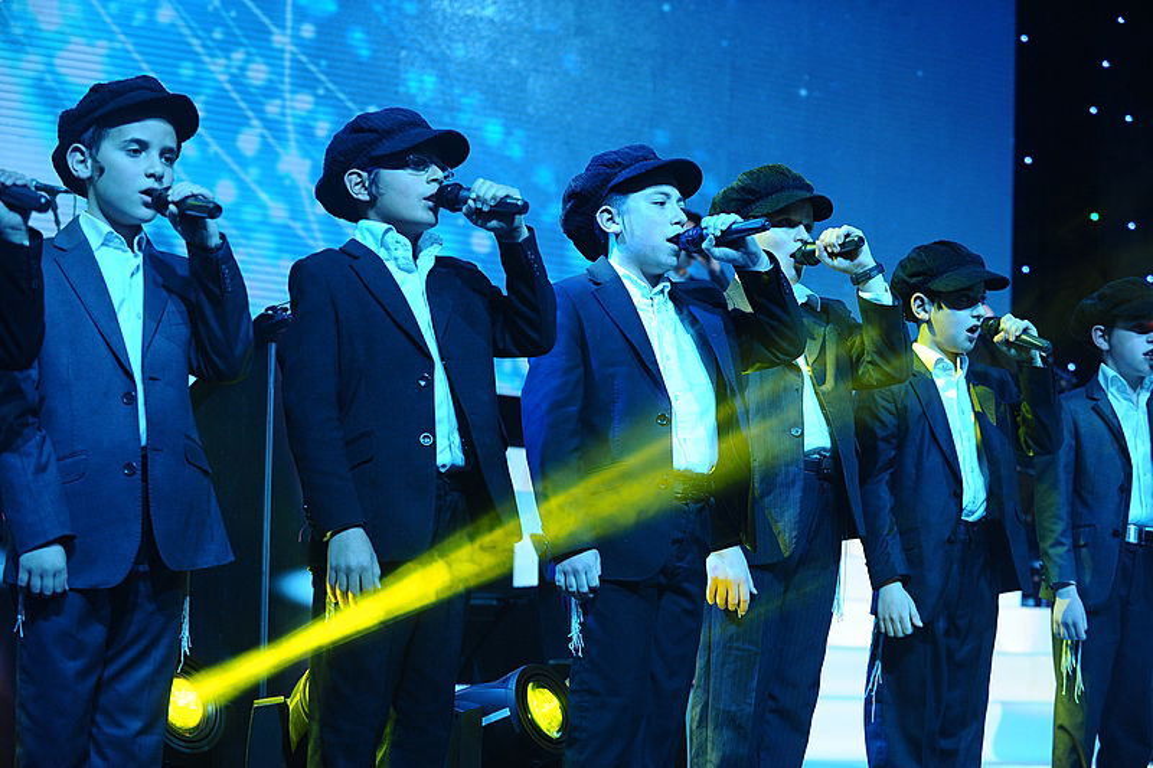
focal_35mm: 140
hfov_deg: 14.7
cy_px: 384
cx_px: 576
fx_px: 4483
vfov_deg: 9.8
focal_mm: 140
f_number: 4.5
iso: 1600
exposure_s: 1/250
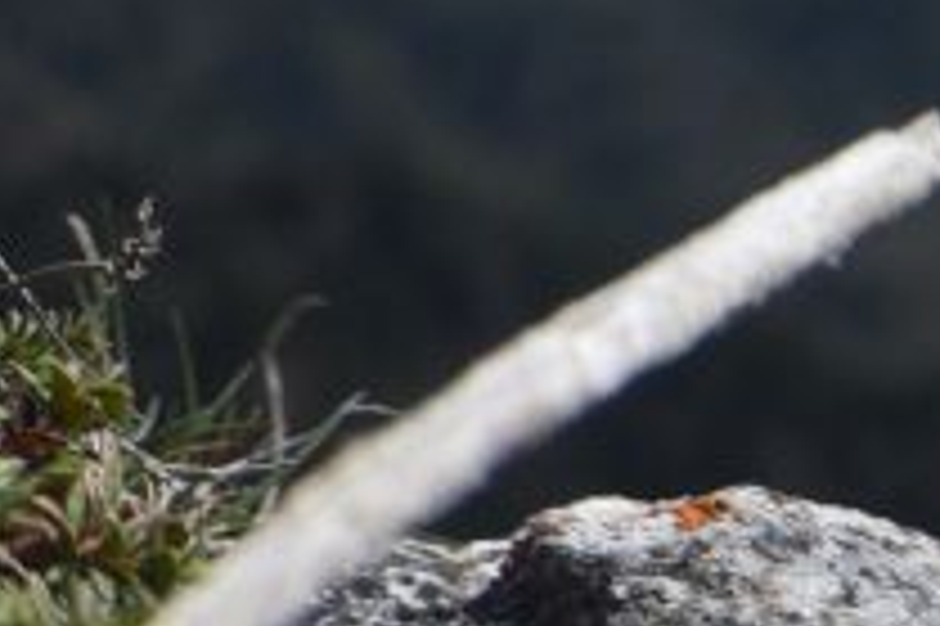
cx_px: -1974
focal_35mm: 193
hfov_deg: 8.7
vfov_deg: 6.5
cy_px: -1164
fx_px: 5035
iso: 125
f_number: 7.1
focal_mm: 31
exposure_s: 1/500
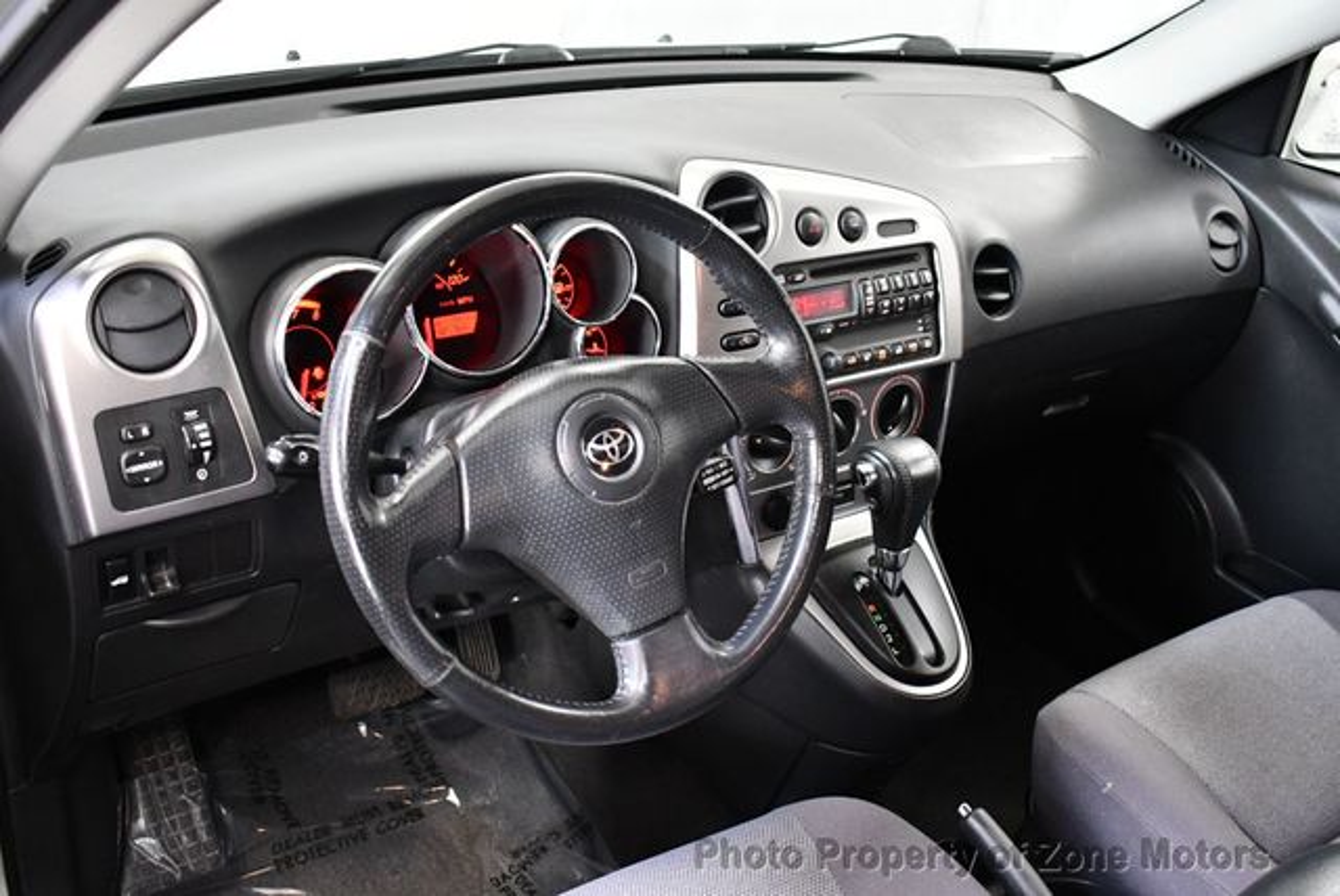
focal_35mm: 36
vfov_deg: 36.9
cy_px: 448
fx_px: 1341
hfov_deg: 53.1
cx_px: 670
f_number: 3.5
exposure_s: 1/100
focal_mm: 18
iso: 3200
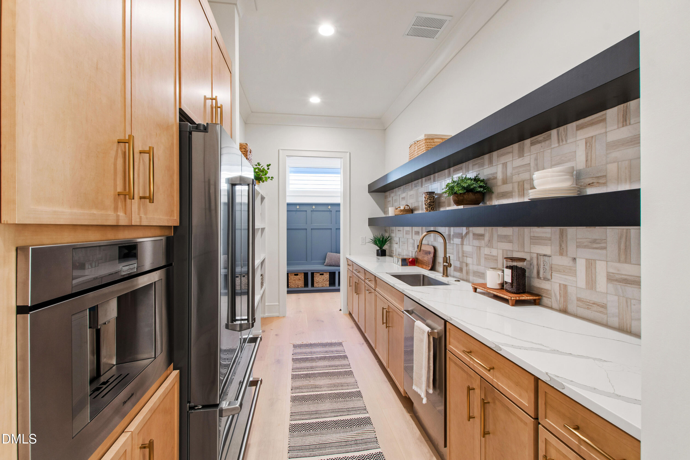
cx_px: 345
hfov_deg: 100.4
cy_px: 230
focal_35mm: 15
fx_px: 287
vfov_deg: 77.3
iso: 100
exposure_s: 1
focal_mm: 10
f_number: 8
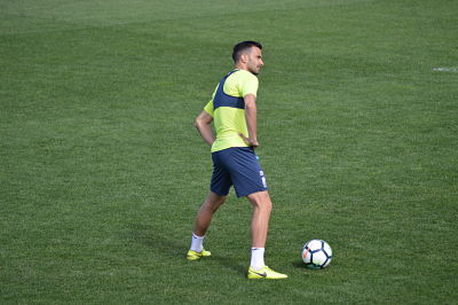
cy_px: 152
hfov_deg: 9.2
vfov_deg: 6.1
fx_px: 2860
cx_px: 229
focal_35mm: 225
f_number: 5
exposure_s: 1/1600
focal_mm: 150
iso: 400
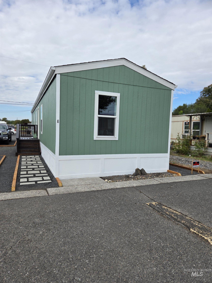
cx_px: 106
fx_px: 188
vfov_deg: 73.9
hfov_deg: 58.9
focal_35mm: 23
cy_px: 142
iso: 80
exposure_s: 1/3935
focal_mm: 5.4
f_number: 1.8
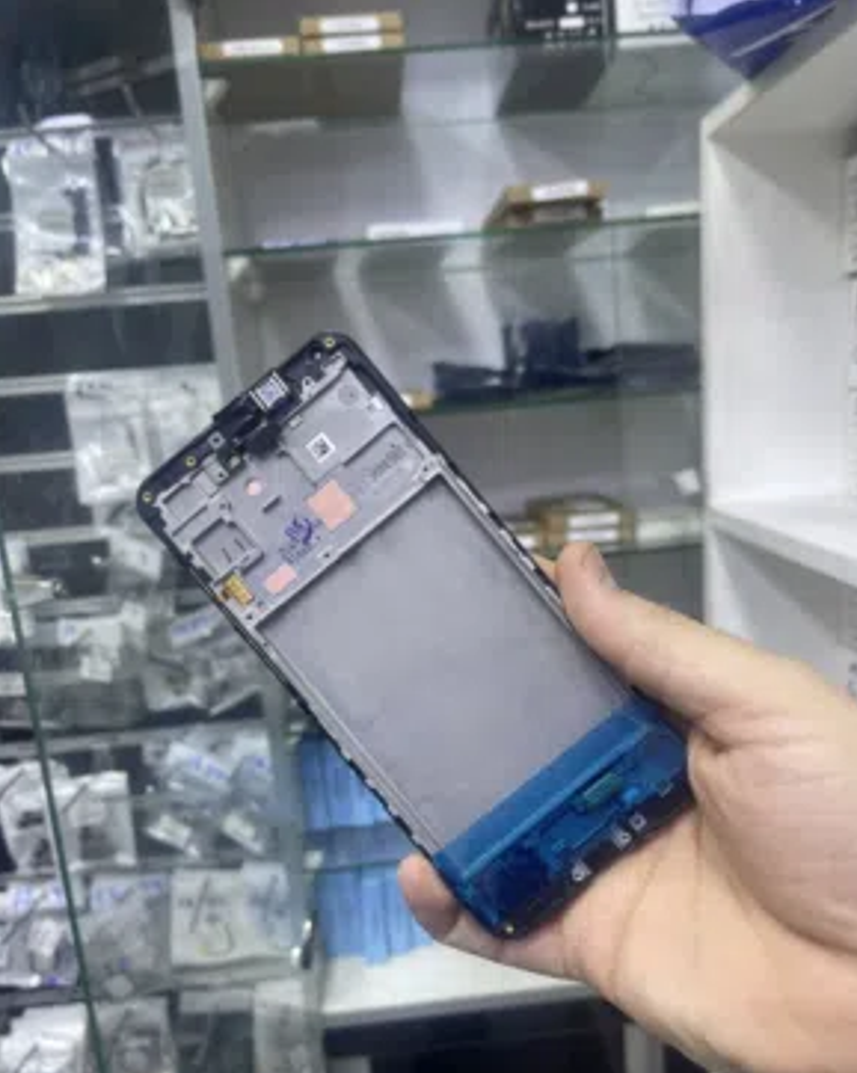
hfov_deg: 53.1
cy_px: 590
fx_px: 857
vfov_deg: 64.0
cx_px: 439
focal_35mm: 27
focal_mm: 5.1
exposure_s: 1/100
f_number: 1.6
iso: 80
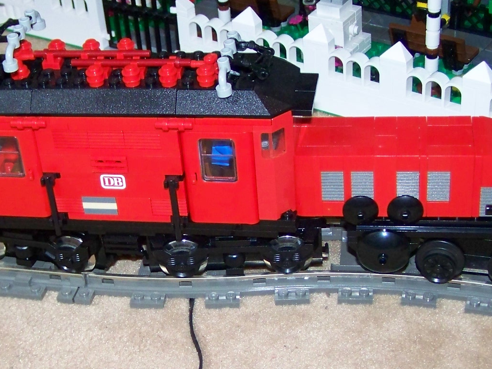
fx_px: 1080
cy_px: 244
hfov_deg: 25.5
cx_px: 160
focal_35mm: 76
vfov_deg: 19.3
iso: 200
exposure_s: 1/30
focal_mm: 6.3
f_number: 2.8
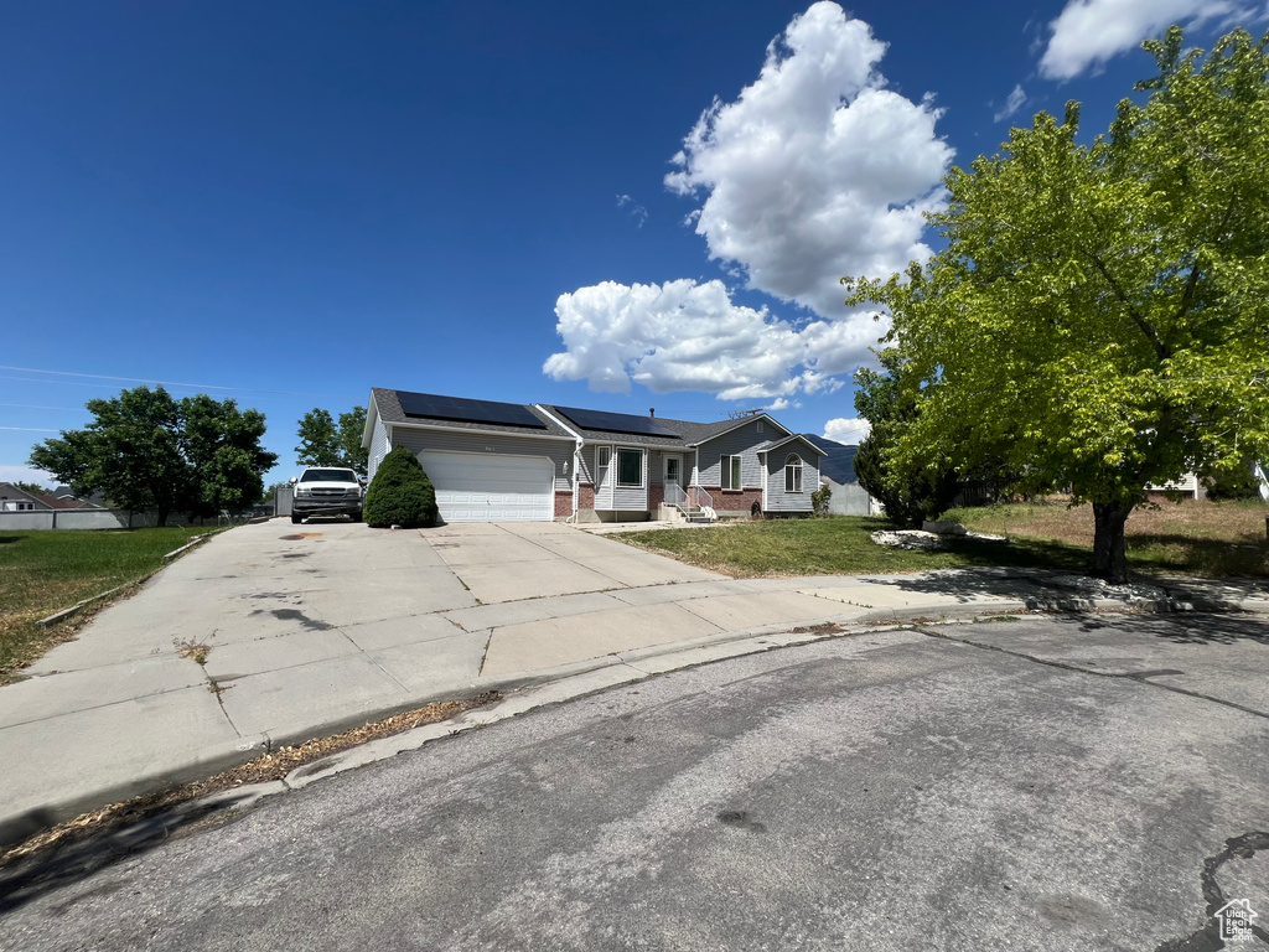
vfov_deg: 89.9
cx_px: 634
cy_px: 476
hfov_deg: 106.2
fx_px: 477
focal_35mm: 13
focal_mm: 1.57
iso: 32
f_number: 1.8
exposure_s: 1/3125
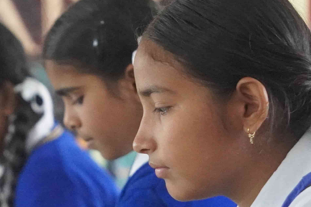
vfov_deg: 2.7
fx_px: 4479
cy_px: 175
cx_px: 11
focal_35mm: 519
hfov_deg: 4.0
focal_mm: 109
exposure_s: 1/125
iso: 6400
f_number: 5.6
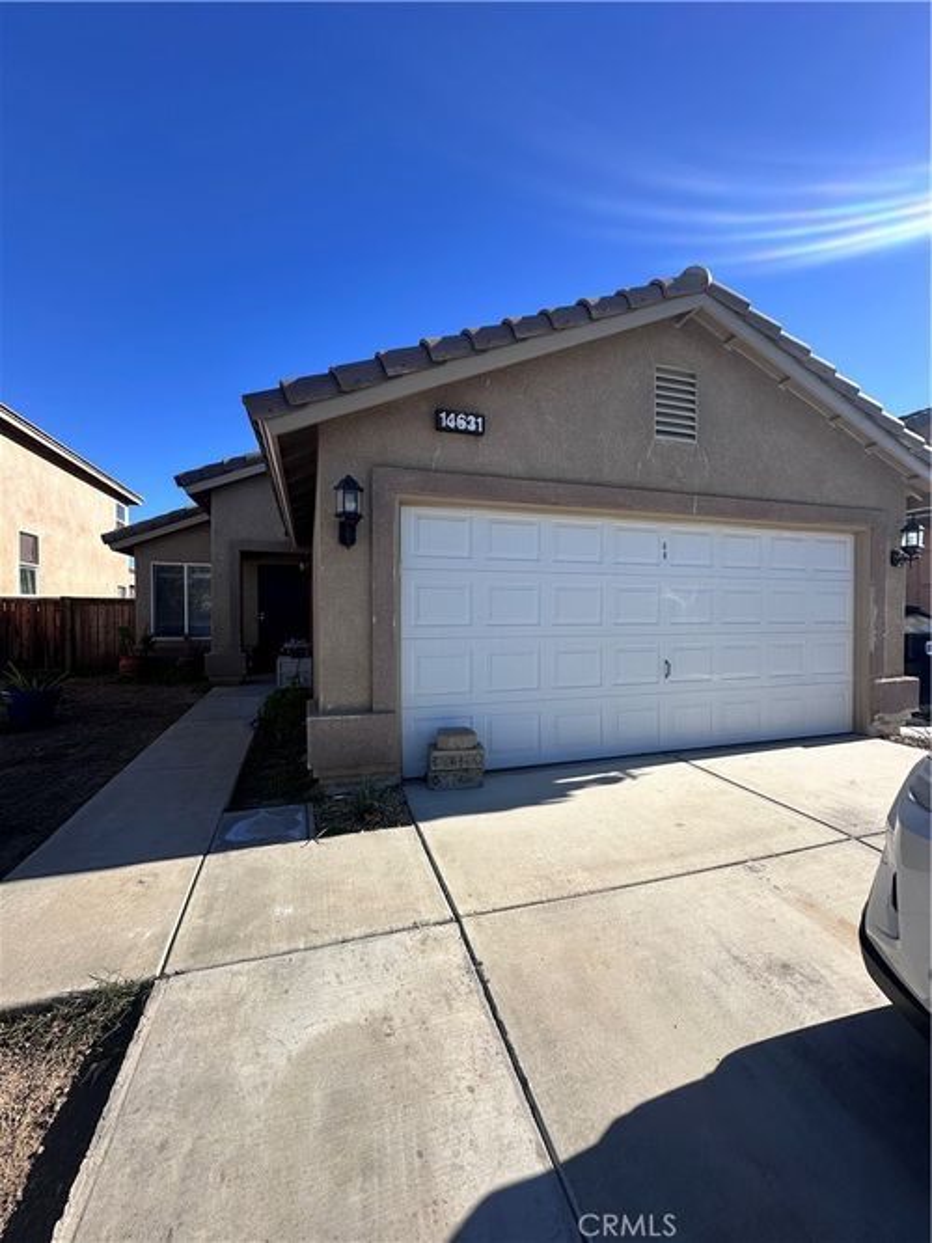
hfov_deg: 85.7
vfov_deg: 102.1
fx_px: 503
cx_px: 466
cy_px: 622
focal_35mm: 14
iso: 50
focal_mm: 2.22
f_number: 2.2
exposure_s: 1/1553
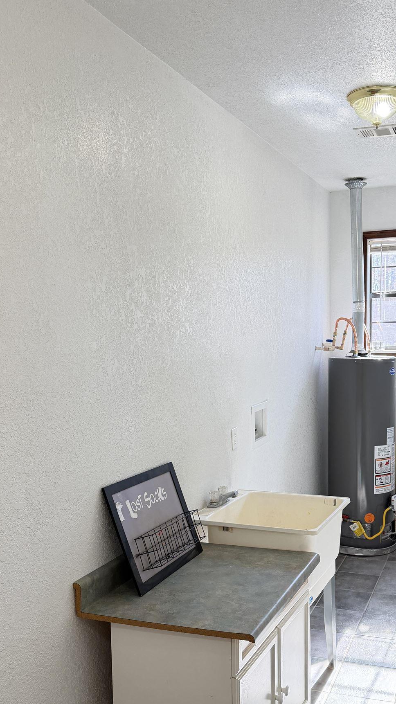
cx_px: 291
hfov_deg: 33.1
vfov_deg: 56.3
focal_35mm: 35
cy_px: 412
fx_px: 653
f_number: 1.78
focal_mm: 6.76
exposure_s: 1/190
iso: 200
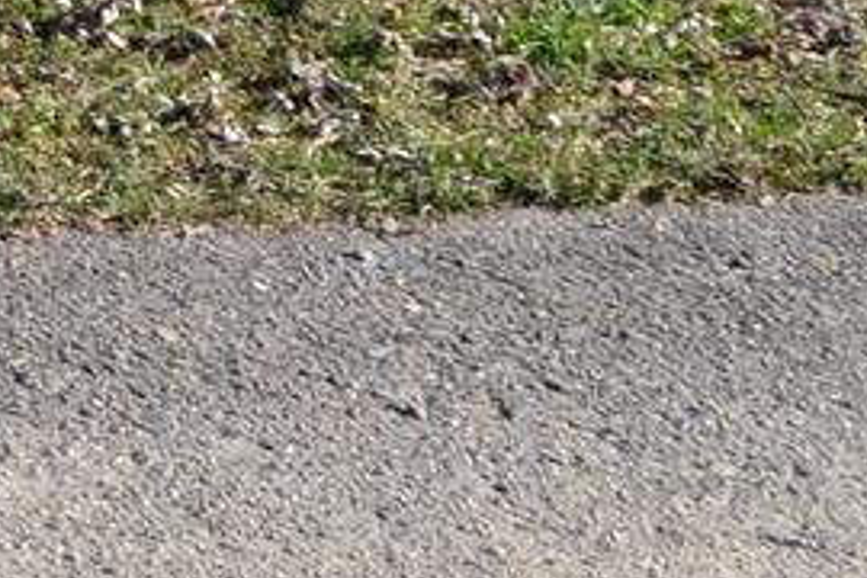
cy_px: -1373
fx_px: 4937
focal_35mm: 205
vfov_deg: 6.0
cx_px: -1066
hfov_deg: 9.2
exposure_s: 1/160
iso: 100
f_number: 6.3
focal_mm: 18
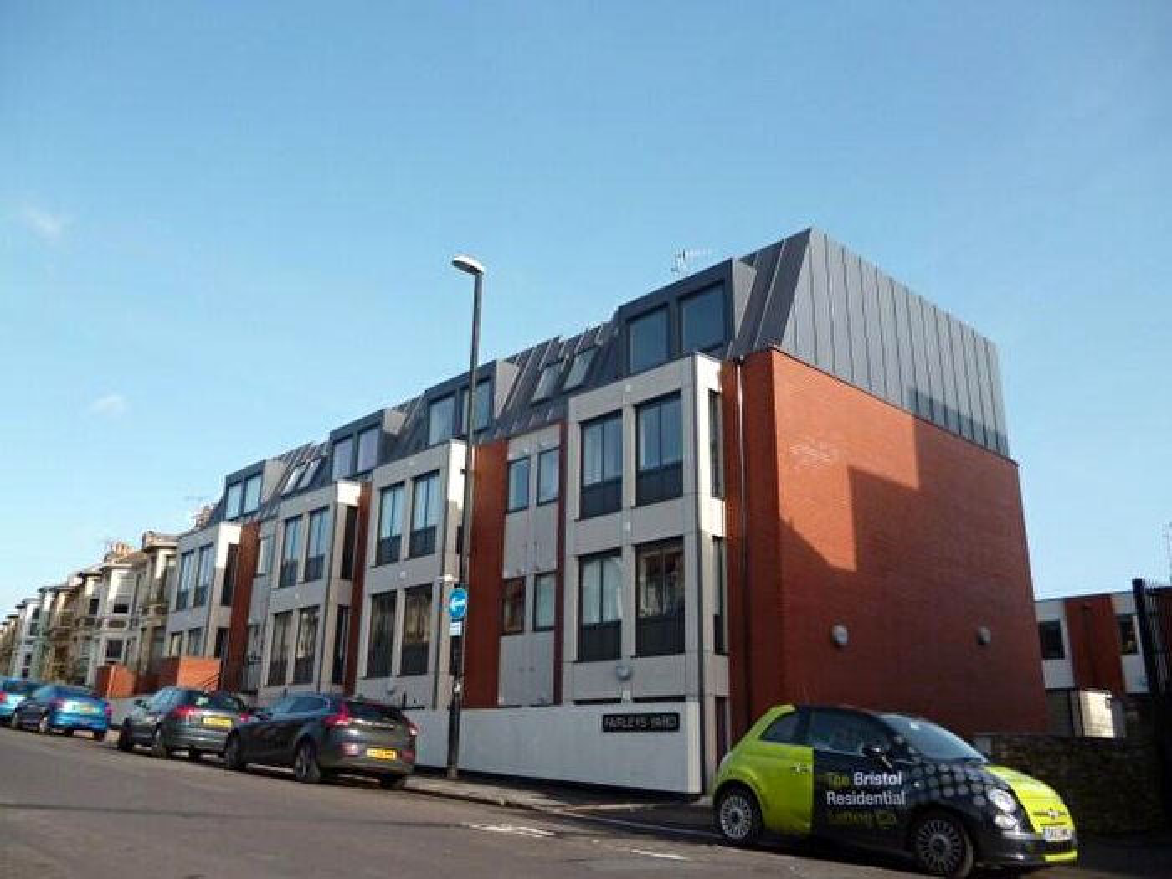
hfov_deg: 63.4
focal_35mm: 28
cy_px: 440
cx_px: 586
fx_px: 948
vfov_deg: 49.7
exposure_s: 1/640
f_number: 3.1
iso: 100
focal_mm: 5
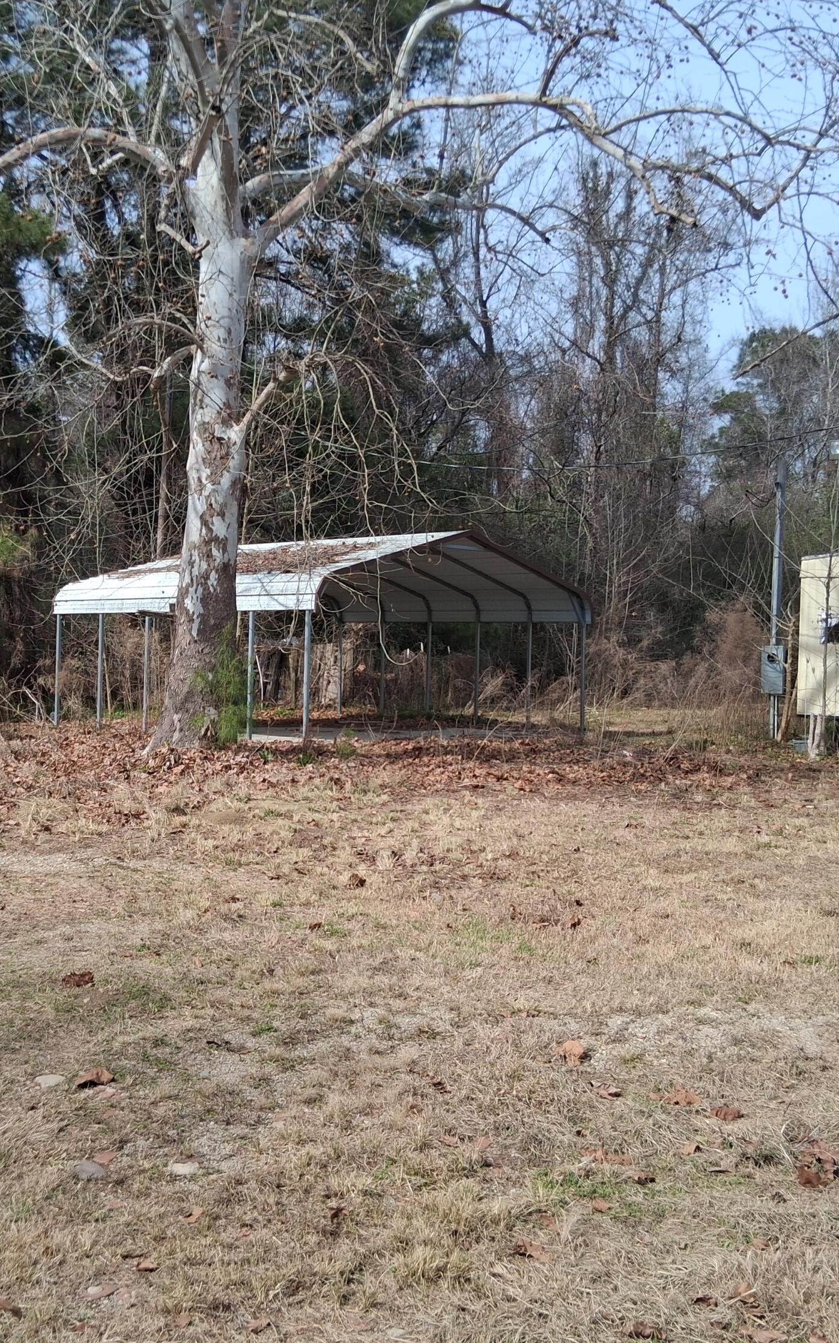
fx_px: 1354
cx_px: 306
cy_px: 670
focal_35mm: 37
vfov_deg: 52.7
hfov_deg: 34.2
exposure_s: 1/526
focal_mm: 3.98
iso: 25
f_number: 1.8
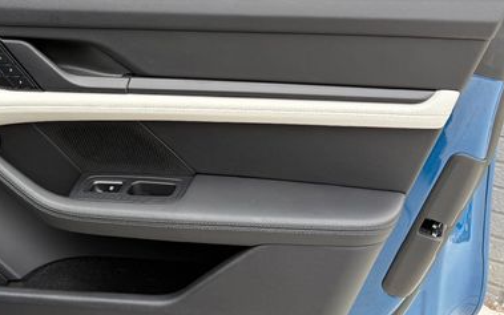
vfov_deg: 29.7
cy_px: 104
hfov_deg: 45.3
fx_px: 591
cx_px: 154
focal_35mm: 43
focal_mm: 6.76
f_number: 1.78
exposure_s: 1/243
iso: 100
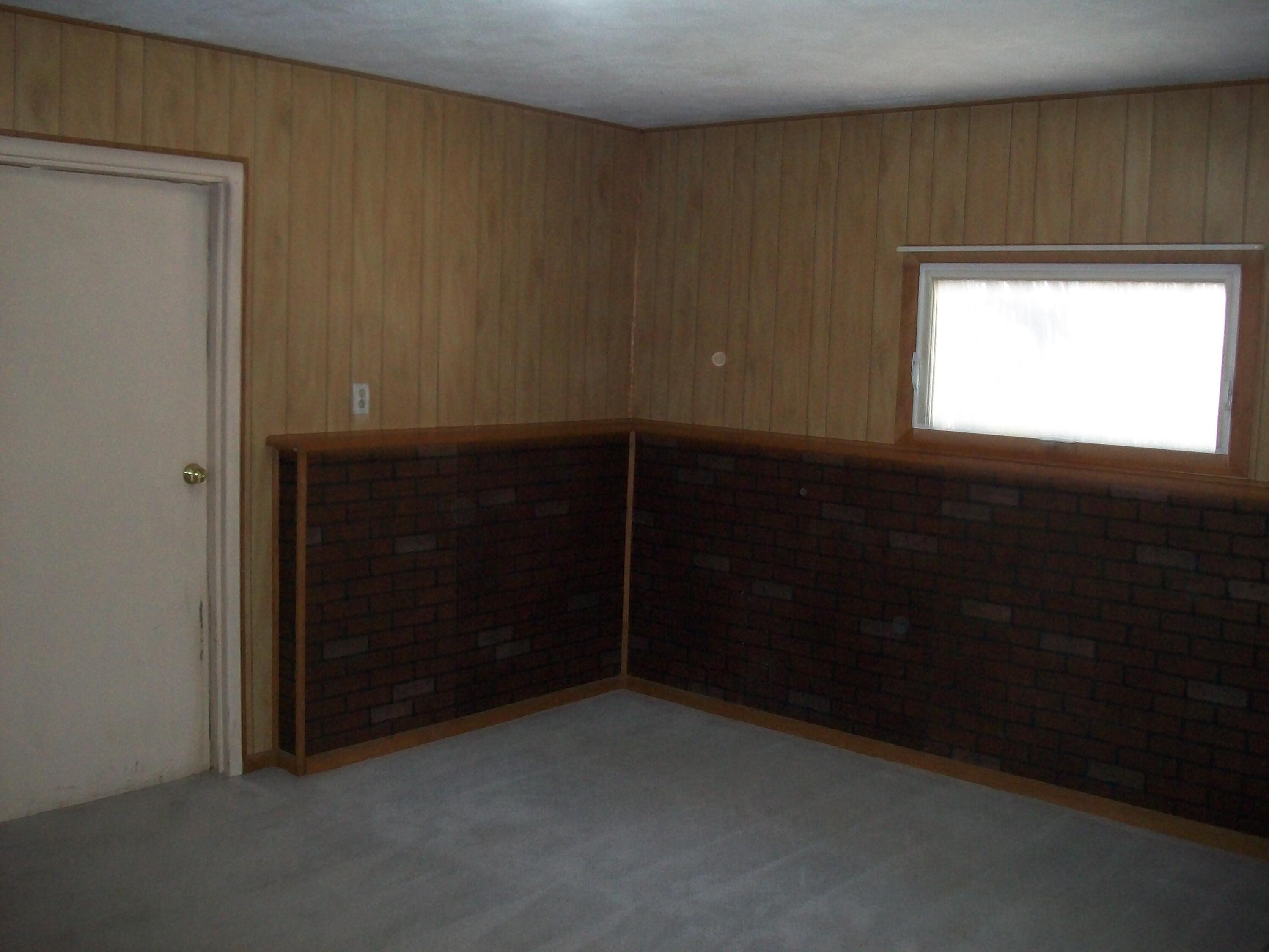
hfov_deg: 56.8
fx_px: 1173
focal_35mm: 32
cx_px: 634
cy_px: 476
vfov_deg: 44.2
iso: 200
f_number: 2.9
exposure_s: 1/30
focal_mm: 5.7
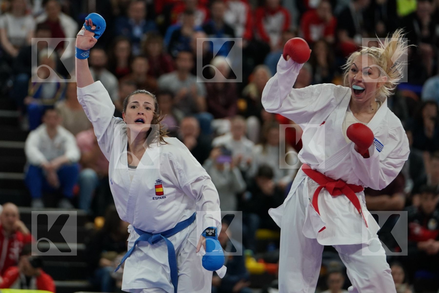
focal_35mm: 255
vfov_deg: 5.4
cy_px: 146
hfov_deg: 8.1
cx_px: 220
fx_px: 3109
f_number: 2.8
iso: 1600
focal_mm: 170
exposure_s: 1/1000
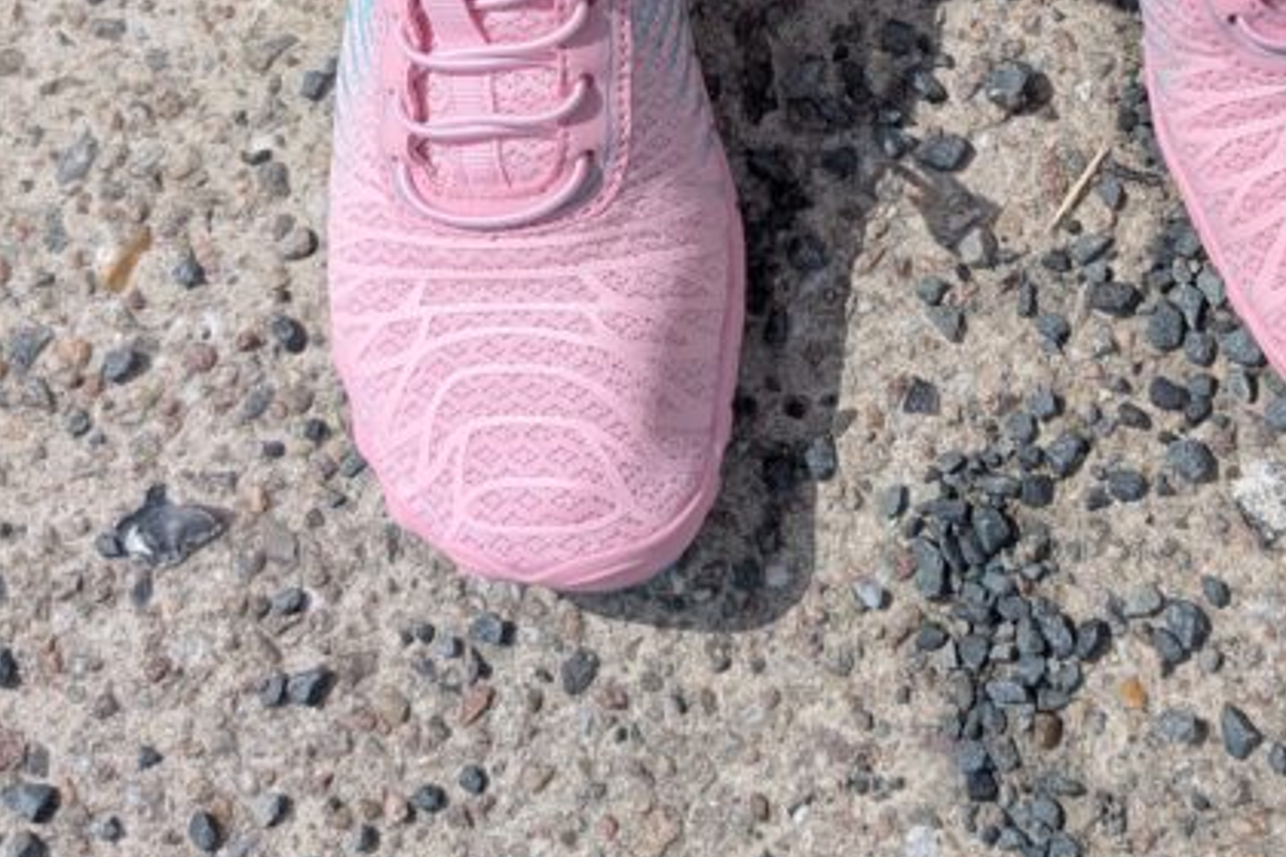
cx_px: 824
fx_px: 2179
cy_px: 75
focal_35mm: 61
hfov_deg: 32.7
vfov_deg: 21.7
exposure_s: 1/2268
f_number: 1.68
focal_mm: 6.9
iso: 20
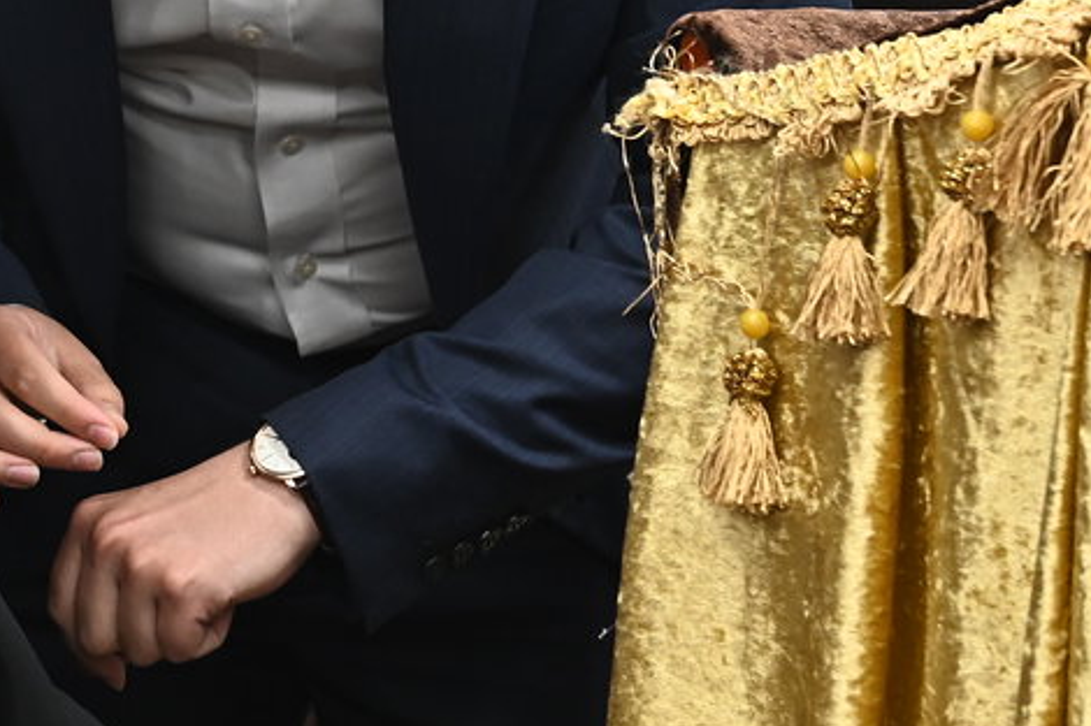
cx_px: -167
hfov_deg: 13.5
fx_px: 4514
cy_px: -1
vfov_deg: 9.1
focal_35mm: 149
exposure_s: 1/200
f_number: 5
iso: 1600
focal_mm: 50
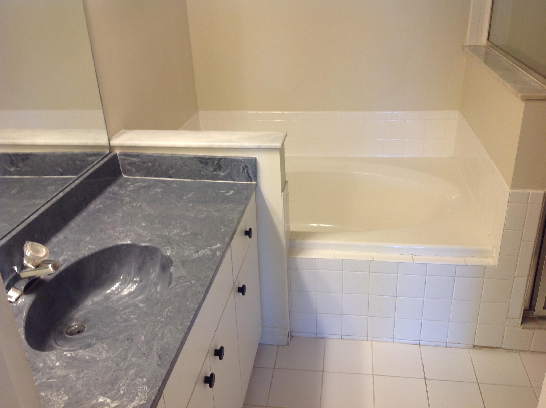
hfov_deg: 52.7
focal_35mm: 35
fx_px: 551
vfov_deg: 40.6
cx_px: 273
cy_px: 204
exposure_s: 1/20
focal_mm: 4.28
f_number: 2.4
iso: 64
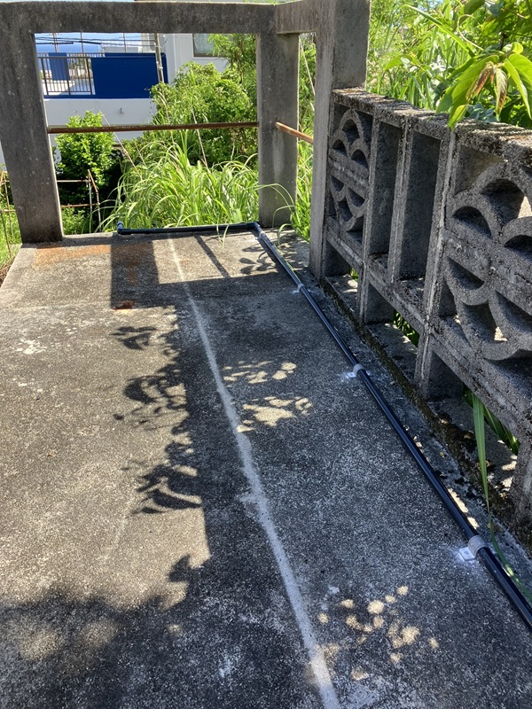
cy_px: 354
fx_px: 574
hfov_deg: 49.7
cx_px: 266
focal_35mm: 28
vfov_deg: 63.4
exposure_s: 1/344
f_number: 1.8
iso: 32
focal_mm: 3.99
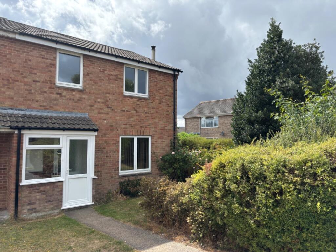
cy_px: 126
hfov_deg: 67.3
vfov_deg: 53.1
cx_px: 168
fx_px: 252
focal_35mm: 26
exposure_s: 1/1912
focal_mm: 5.96
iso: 50
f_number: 1.6
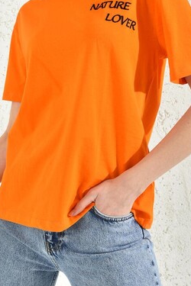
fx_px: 605
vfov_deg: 26.2
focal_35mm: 76
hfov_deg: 17.9
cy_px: 65
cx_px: 50
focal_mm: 38
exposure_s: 1/160
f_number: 7.1
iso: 100
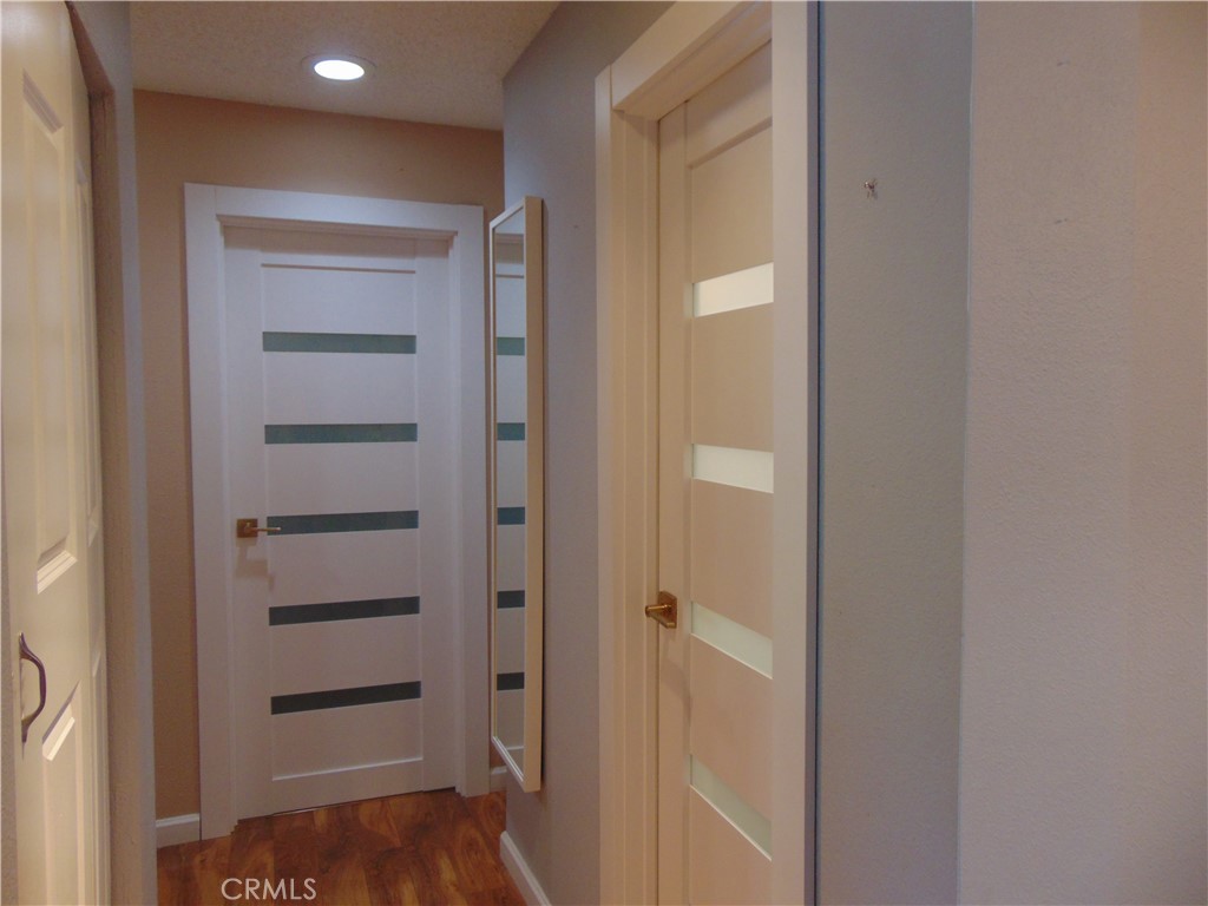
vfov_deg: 54.9
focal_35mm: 25
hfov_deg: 69.4
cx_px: 604
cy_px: 453
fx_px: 872
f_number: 3
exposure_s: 1/30
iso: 160
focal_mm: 4.5
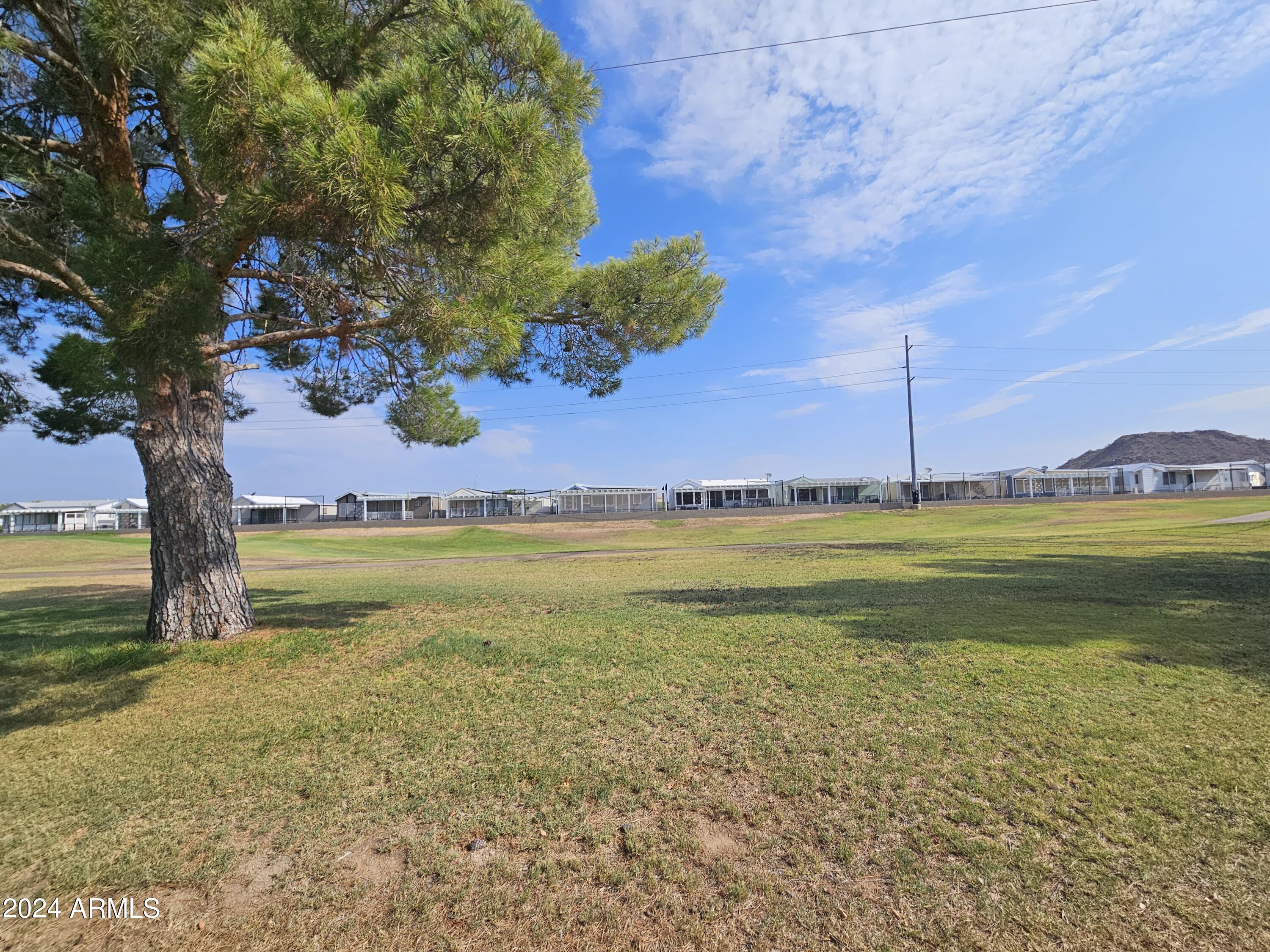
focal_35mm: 13
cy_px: 476
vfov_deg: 89.9
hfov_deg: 106.2
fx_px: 477
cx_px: 635
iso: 50
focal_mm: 2.2
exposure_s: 1/3628
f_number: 2.2
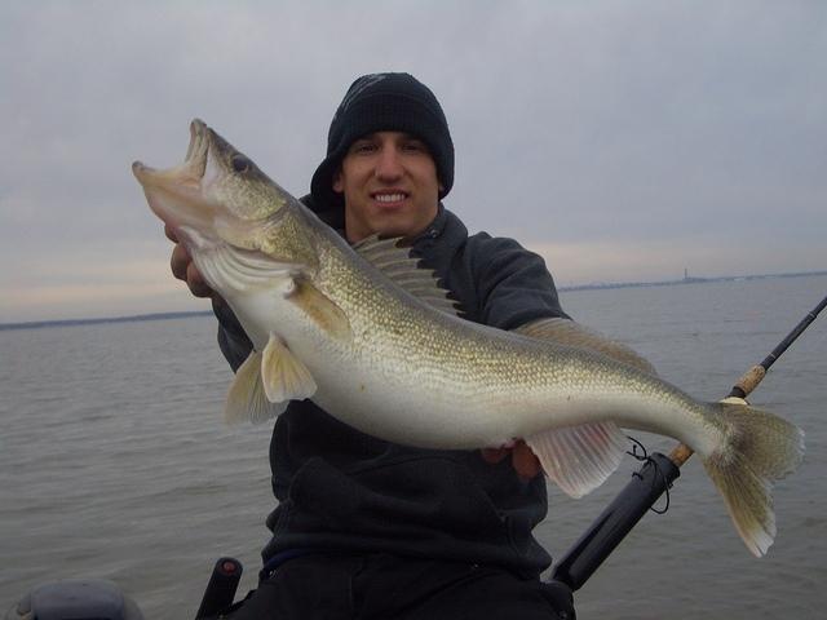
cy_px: 310
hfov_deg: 38.9
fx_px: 1171
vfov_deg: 29.7
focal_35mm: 49
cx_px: 414
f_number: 3.1
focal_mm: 8.2
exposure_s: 1/100
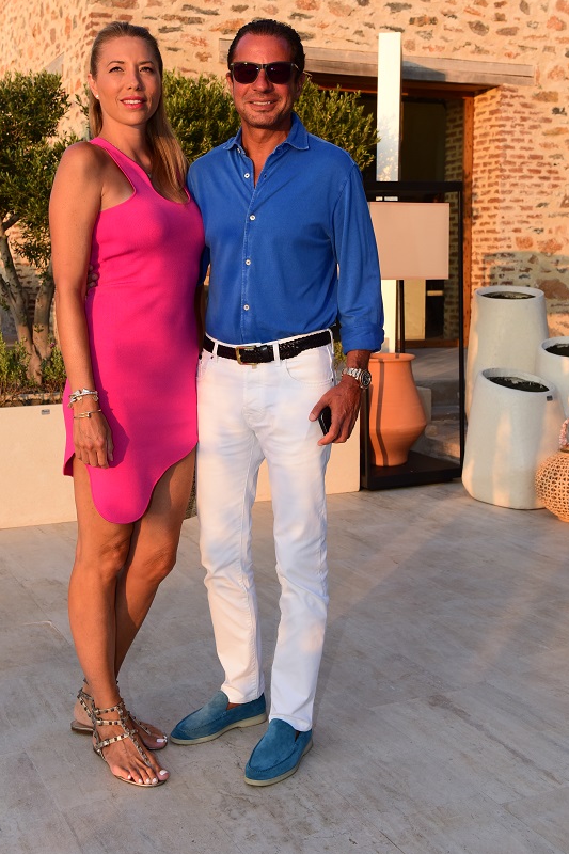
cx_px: 219
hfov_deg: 29.8
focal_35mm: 45
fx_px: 1067
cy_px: 326
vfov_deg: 43.3
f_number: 8
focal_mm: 36
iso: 500
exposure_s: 1/250
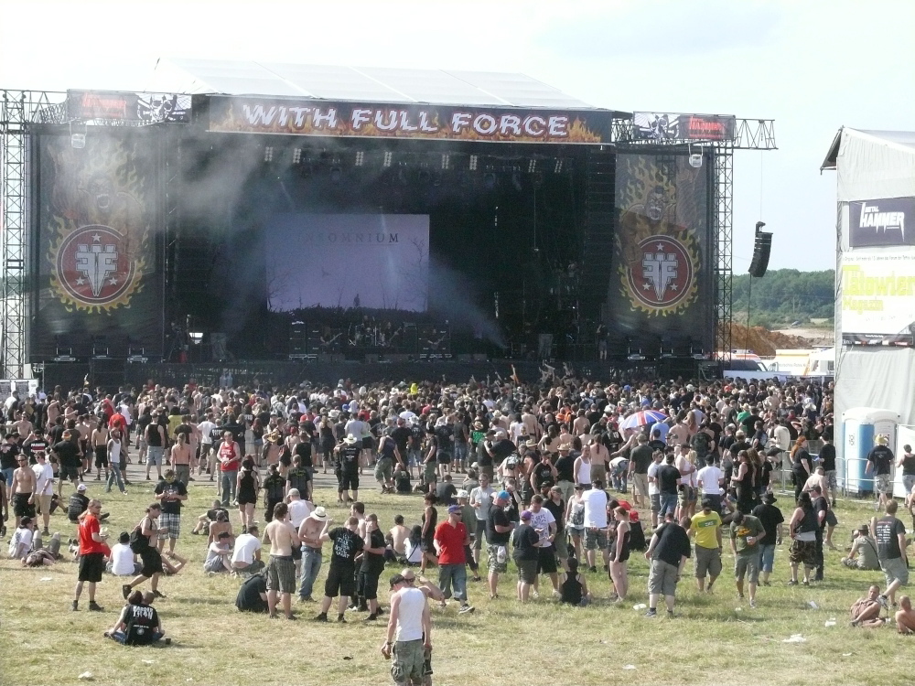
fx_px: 2432
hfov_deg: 21.3
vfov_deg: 16.1
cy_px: 343
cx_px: 458
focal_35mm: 92
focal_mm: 19.4
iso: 400
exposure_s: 1/500
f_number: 8
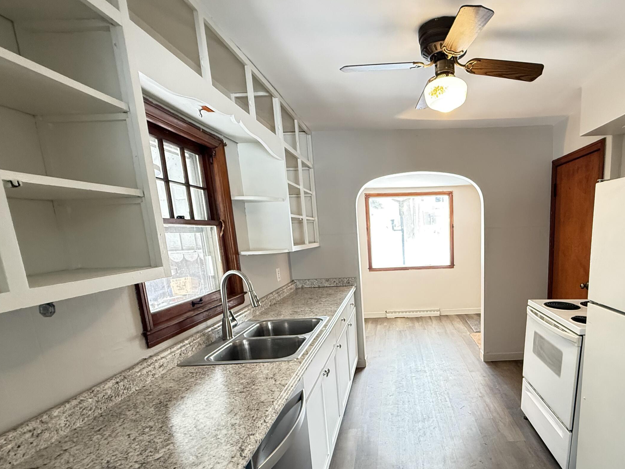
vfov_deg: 64.8
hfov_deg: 79.4
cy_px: 300
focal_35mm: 20
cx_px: 410
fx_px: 361
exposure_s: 1/60
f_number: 2.2
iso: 640
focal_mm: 2.22
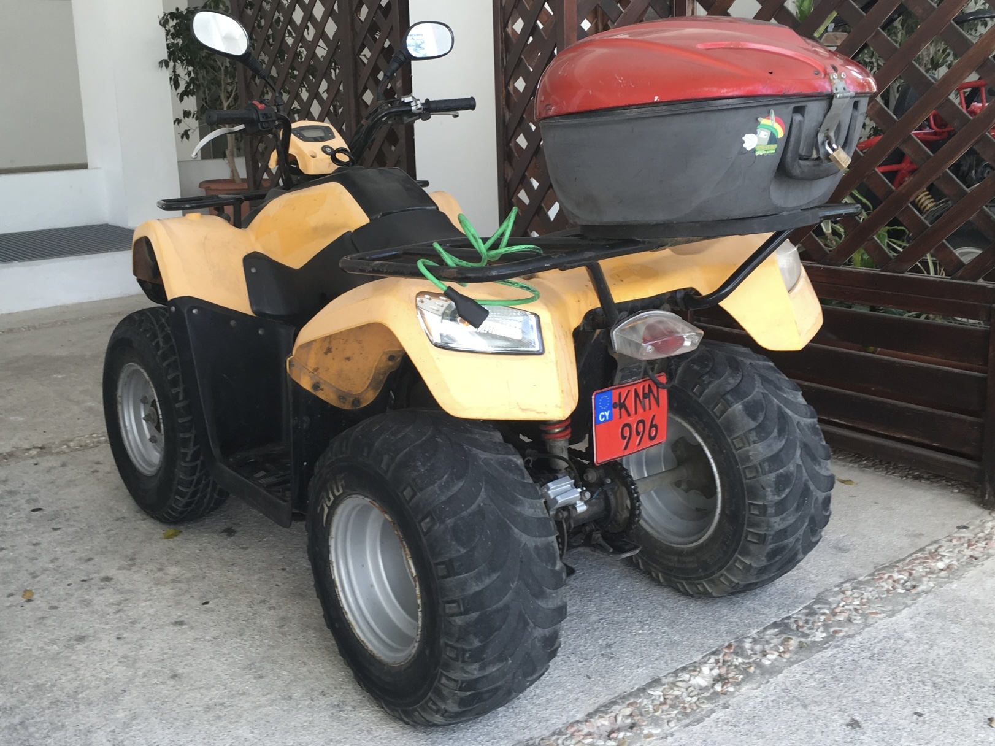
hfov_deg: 61.7
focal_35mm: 29
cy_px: 373
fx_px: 833
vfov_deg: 48.2
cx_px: 498
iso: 32
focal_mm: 4.15
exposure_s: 1/100
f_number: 2.2
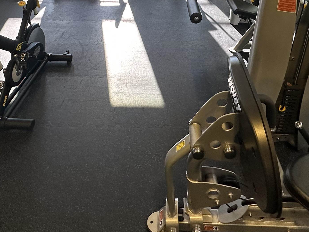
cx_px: 162
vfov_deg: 39.8
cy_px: -2
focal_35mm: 31
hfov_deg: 58.3
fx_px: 277
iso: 200
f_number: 2.2
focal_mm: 2.22
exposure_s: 1/120
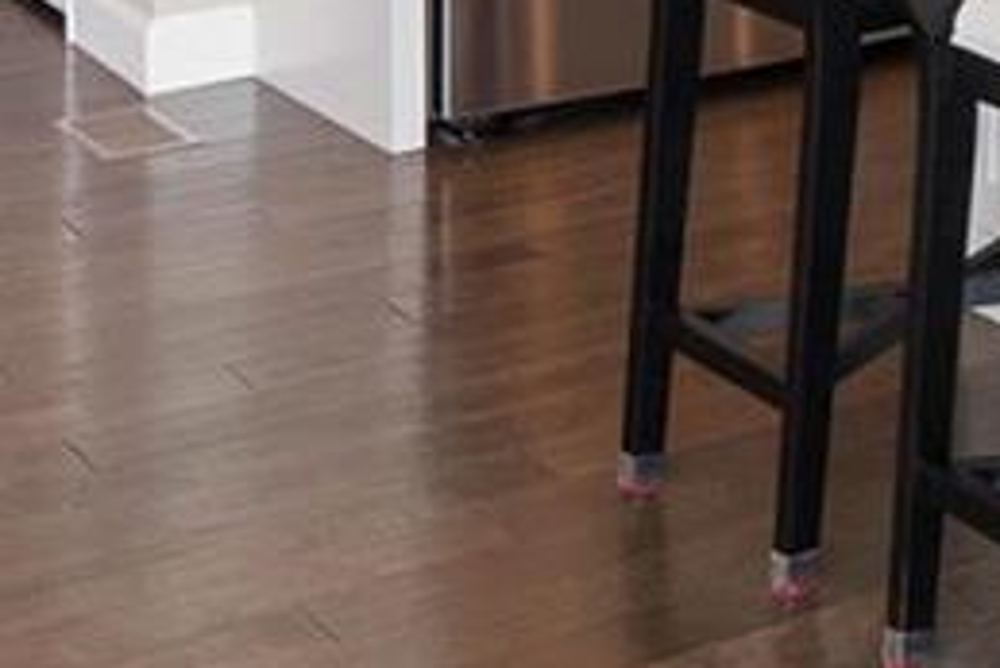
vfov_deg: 10.8
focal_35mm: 111
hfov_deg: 14.9
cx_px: 2039
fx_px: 3085
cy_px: -826
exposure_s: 1/8
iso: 400
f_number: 6.3
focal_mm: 9
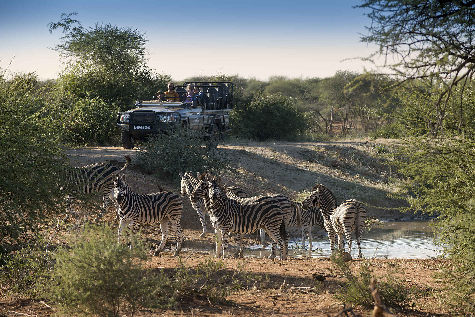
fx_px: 2639
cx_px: 238
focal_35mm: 200
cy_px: 158
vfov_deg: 6.9
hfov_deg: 10.3
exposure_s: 1/500
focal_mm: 200
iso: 280
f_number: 6.7
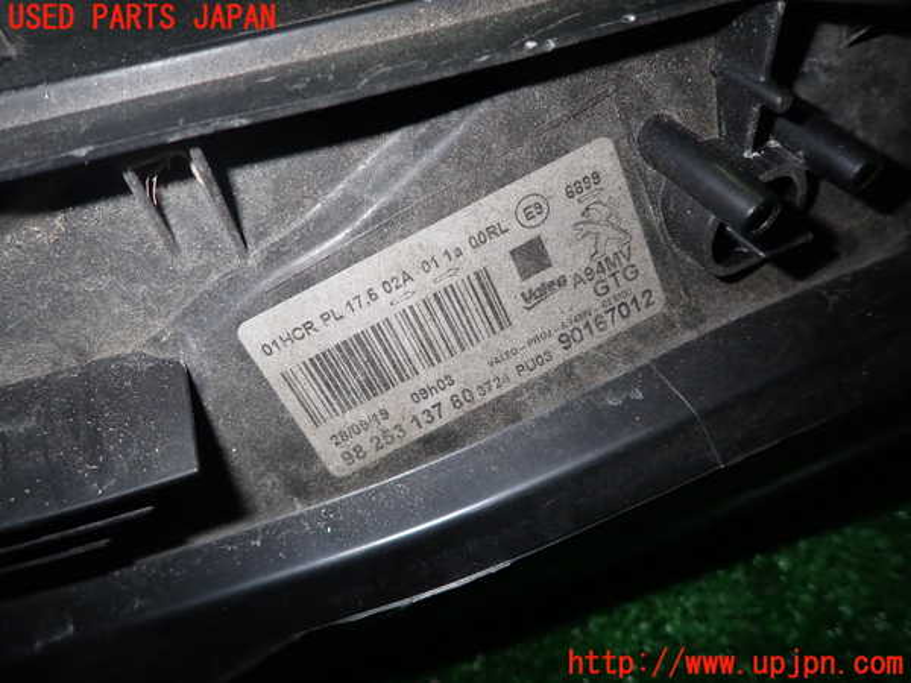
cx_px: 456
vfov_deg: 54.9
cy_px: 342
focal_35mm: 25
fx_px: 658
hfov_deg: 69.4
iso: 200
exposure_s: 1/30
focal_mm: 4.5
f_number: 5.6
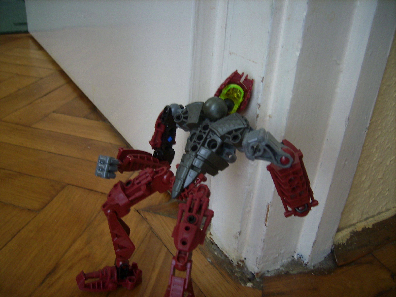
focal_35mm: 32
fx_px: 366
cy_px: 148
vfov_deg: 44.2
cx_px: 198
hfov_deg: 56.8
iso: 50
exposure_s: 1/9
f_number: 2.8
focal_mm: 5.99
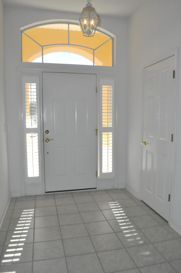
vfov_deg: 67.4
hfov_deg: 47.8
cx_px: 90
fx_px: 204
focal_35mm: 27
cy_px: 136
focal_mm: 18
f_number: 22
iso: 1250
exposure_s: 1/200
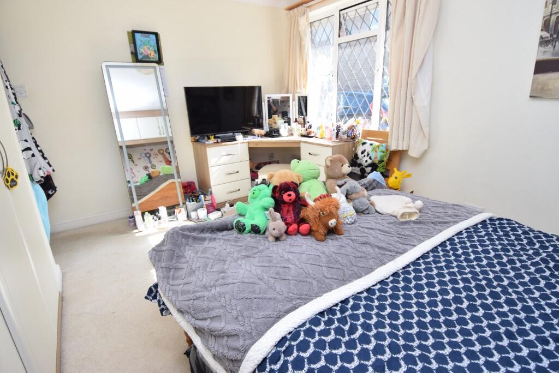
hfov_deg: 90.0
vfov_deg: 67.5
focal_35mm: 18
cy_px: 186
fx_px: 280
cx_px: 280
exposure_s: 1/160
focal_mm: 12
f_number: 6.3
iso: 400
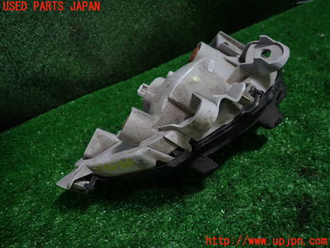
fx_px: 238
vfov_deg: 54.9
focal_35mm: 25
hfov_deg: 69.4
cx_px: 165
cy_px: 124
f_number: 2
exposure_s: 1/60
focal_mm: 4.5
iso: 200
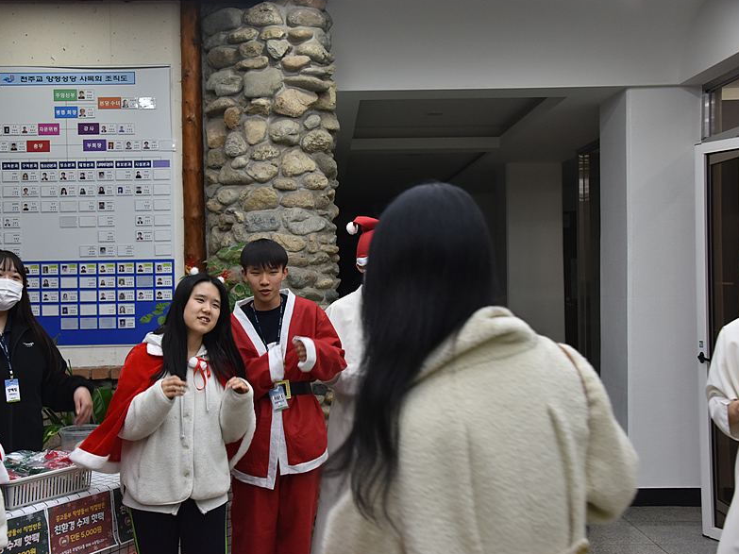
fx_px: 896
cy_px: 277
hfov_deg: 44.7
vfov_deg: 34.3
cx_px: 331
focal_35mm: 42
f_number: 5
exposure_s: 1/125
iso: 1000
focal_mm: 38
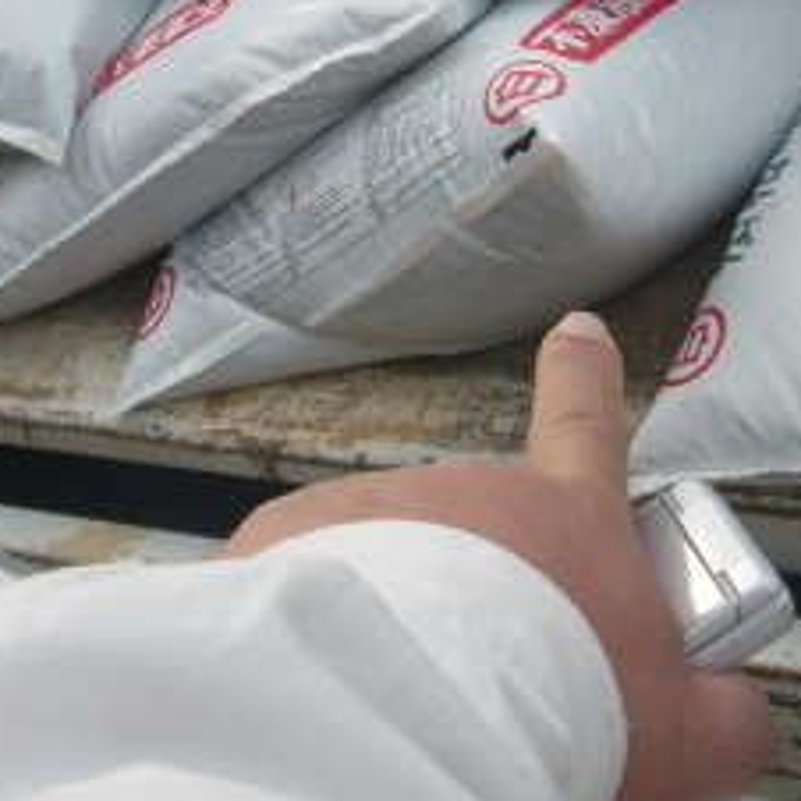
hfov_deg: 18.2
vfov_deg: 17.8
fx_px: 2487
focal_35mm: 95
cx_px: 542
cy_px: -14
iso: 64
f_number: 3.9
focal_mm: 6.66
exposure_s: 1/250
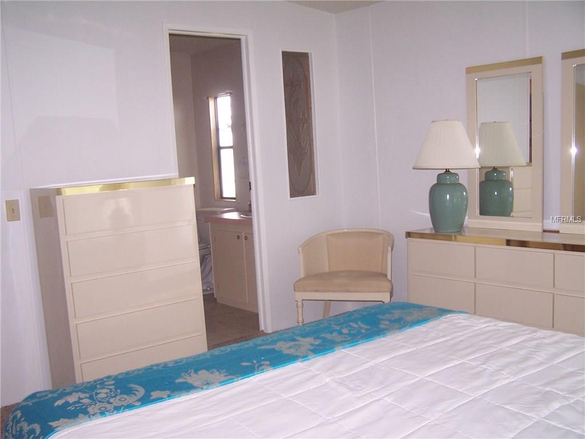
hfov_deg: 49.0
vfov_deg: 37.7
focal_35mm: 38
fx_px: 642
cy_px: 220
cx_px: 292
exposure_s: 1/60
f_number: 2.8
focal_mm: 6.3
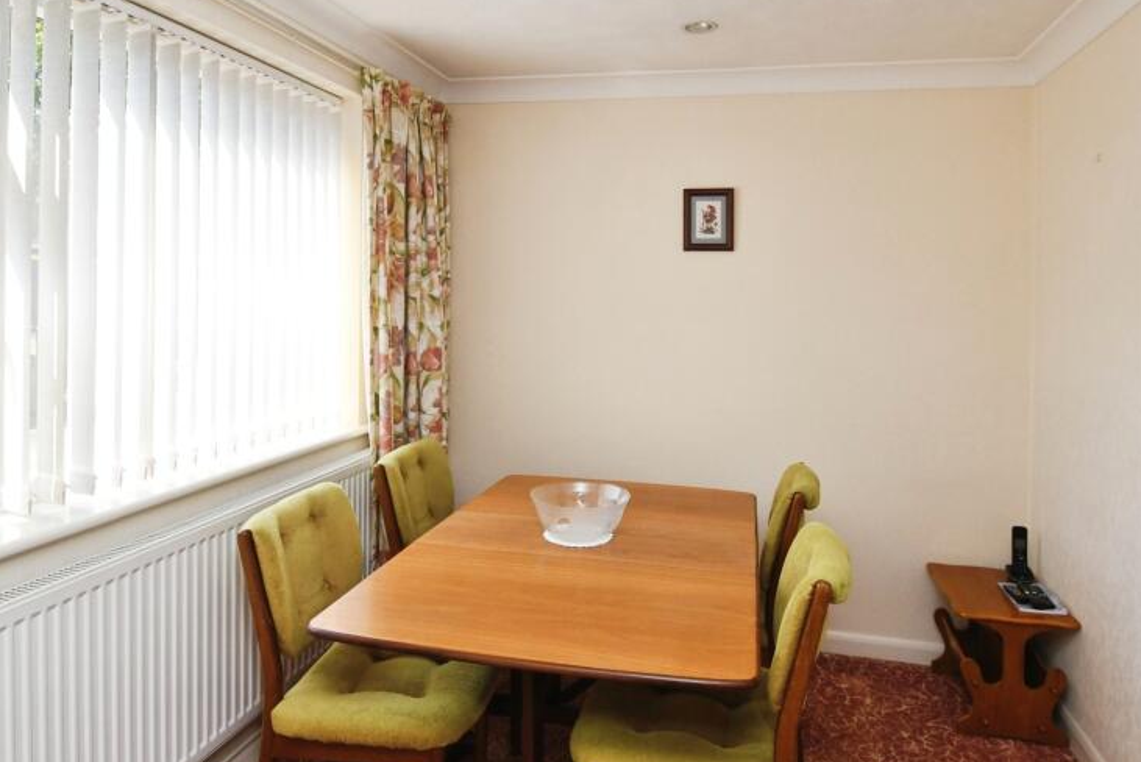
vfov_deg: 59.5
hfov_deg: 81.1
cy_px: 413
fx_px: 666
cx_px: 598
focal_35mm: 21
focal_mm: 10
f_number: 10
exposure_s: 1/250
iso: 800
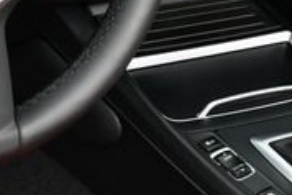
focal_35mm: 144
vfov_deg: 9.2
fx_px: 1169
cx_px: 90
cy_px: -113
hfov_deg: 14.2
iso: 200
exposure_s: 1/250
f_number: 6.3
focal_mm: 20
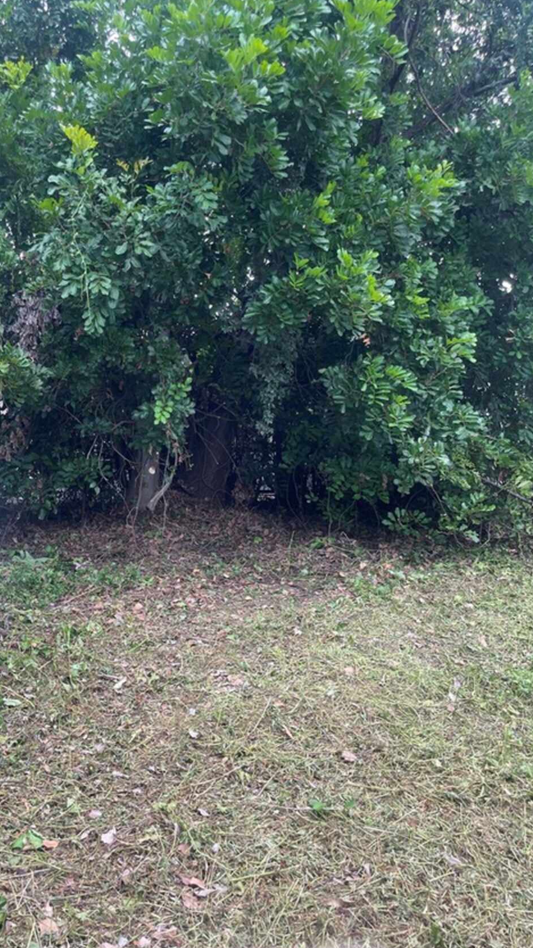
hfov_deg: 39.9
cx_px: 199
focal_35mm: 29
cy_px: 483
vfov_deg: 66.1
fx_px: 729
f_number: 1.6
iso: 32
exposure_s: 1/254
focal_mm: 4.2
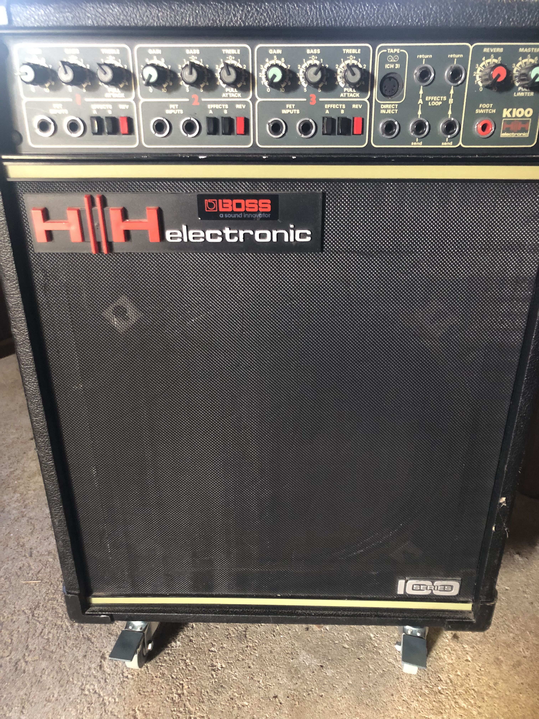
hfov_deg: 49.7
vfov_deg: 63.4
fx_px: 581
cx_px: 270
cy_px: 360
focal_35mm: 28
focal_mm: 3.99
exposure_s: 1/5
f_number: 1.8
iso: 100
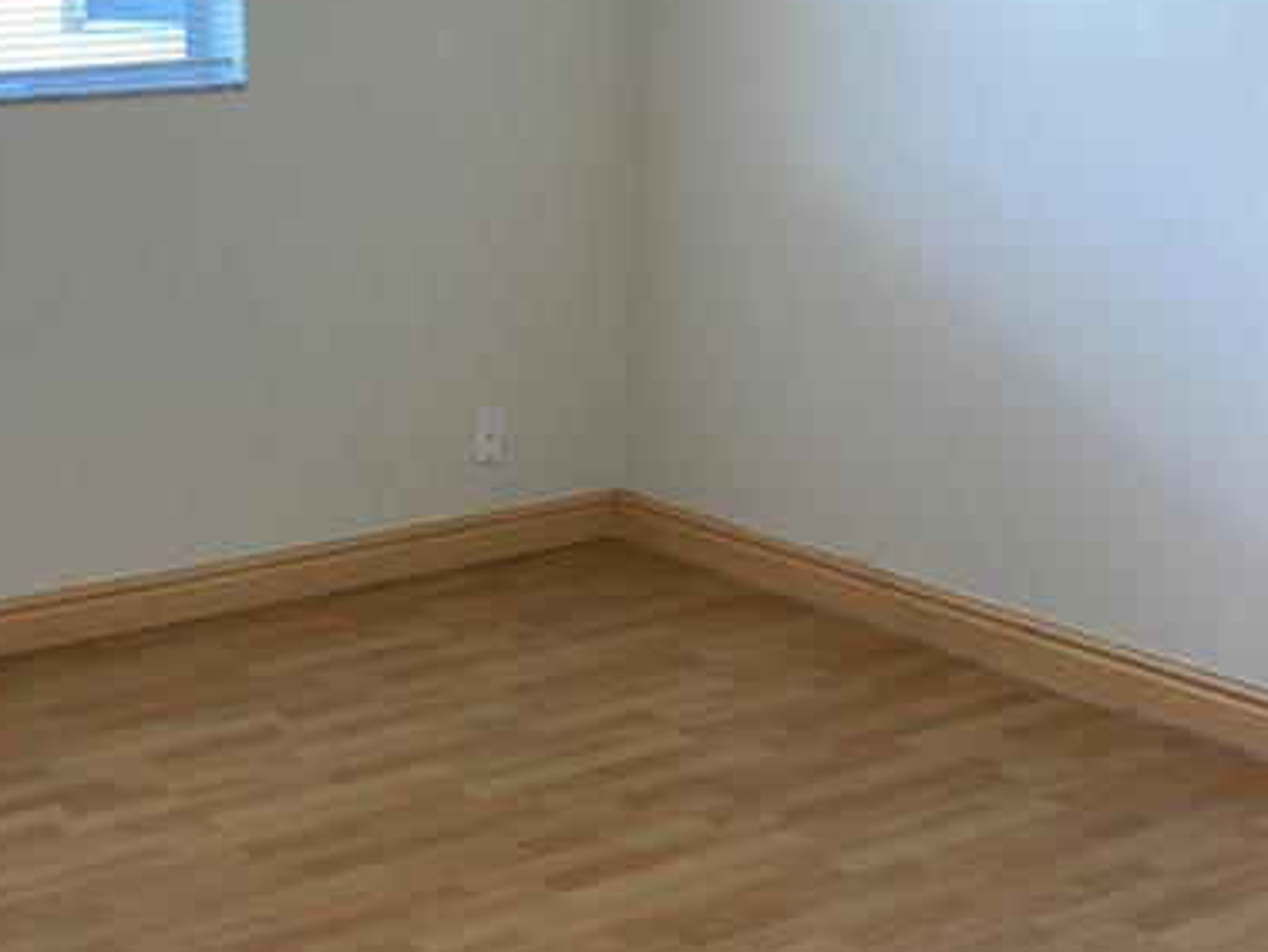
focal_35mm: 57
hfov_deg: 33.1
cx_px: 303
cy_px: 757
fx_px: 2089
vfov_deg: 25.3
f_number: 1.8
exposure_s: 1/60
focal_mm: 3.99
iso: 50
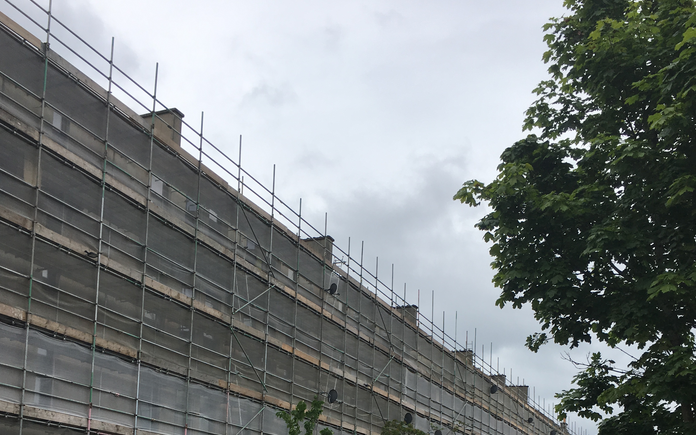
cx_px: 341
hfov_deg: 47.2
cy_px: 472
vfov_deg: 28.0
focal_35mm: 42
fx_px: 797
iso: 25
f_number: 2.2
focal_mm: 4.15
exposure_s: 1/1221
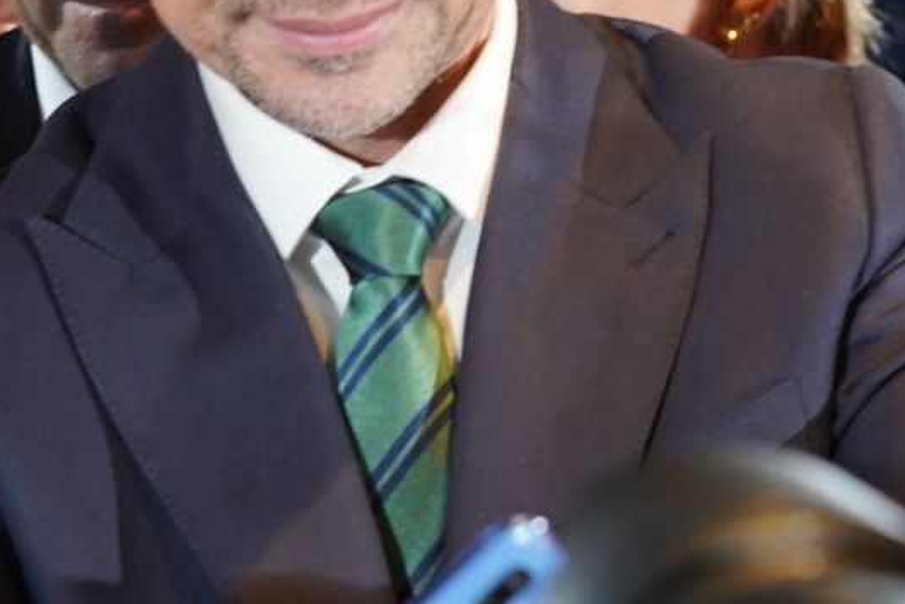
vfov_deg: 9.0
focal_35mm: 152
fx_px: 3823
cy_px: 47
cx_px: 301
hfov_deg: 13.5
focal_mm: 62
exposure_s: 1/100
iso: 1600
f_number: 5.6
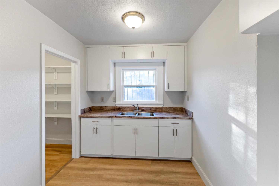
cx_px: 140
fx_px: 108
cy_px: 93
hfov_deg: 104.3
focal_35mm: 14
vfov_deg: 81.2
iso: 800
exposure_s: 1/160
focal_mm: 14
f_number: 4
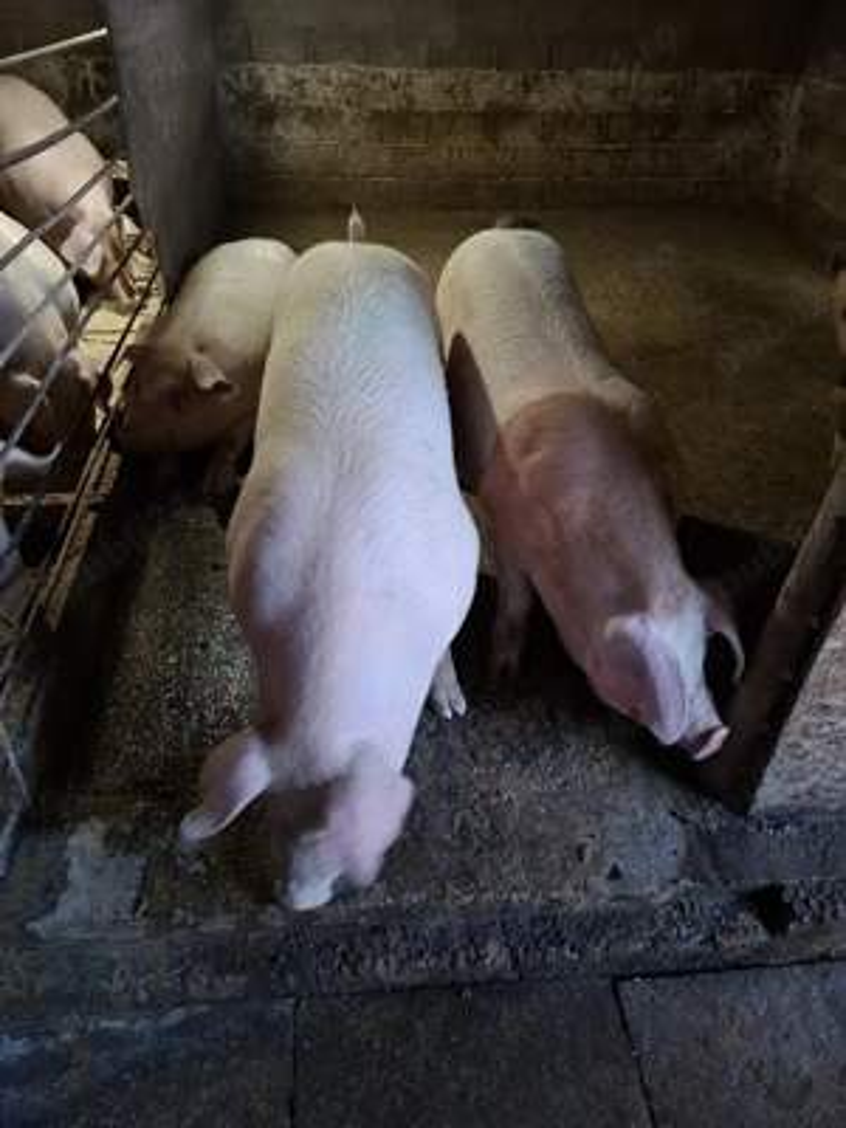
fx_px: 749
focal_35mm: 23
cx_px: 423
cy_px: 564
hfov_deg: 58.9
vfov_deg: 73.9
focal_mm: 5.54
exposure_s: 1/25
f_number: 1.8
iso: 400
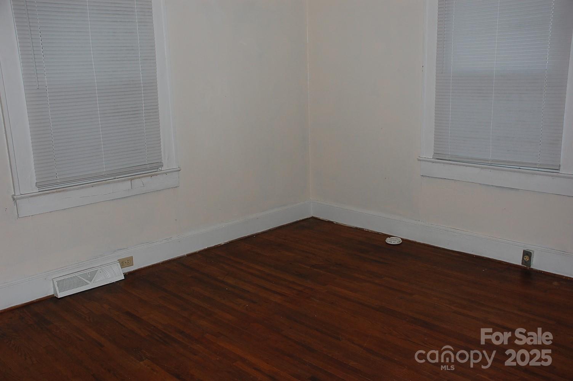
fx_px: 572
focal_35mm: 36
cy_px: 190
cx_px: 286
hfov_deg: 53.2
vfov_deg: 36.8
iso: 400
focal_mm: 24
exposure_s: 1/60
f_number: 4
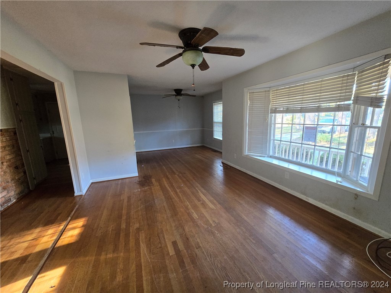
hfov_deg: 106.2
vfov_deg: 89.9
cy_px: 146
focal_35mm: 13
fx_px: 147
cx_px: 196
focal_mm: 2.2
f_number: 2.2
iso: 800
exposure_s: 1/100
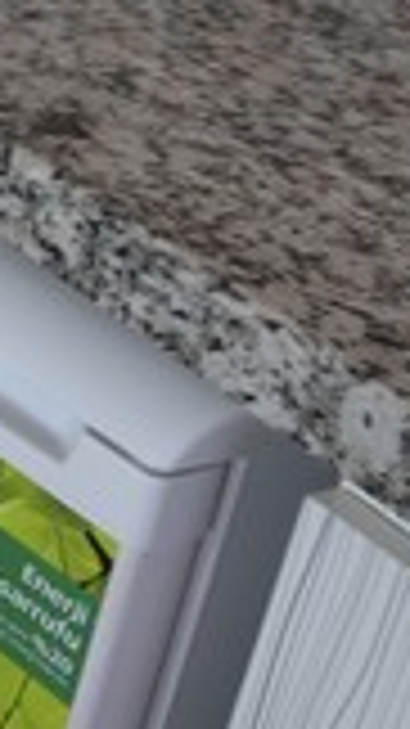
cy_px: -292
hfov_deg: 8.3
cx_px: -1113
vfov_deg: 19.4
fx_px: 1915
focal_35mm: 99
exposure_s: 1/60
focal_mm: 10
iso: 280
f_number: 5.6
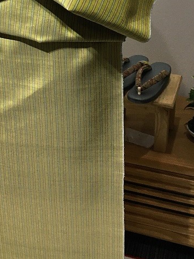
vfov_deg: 28.1
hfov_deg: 22.4
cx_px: 49
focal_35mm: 65
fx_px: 486
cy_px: 3
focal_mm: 4.15
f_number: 2.2
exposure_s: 1/30
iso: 40
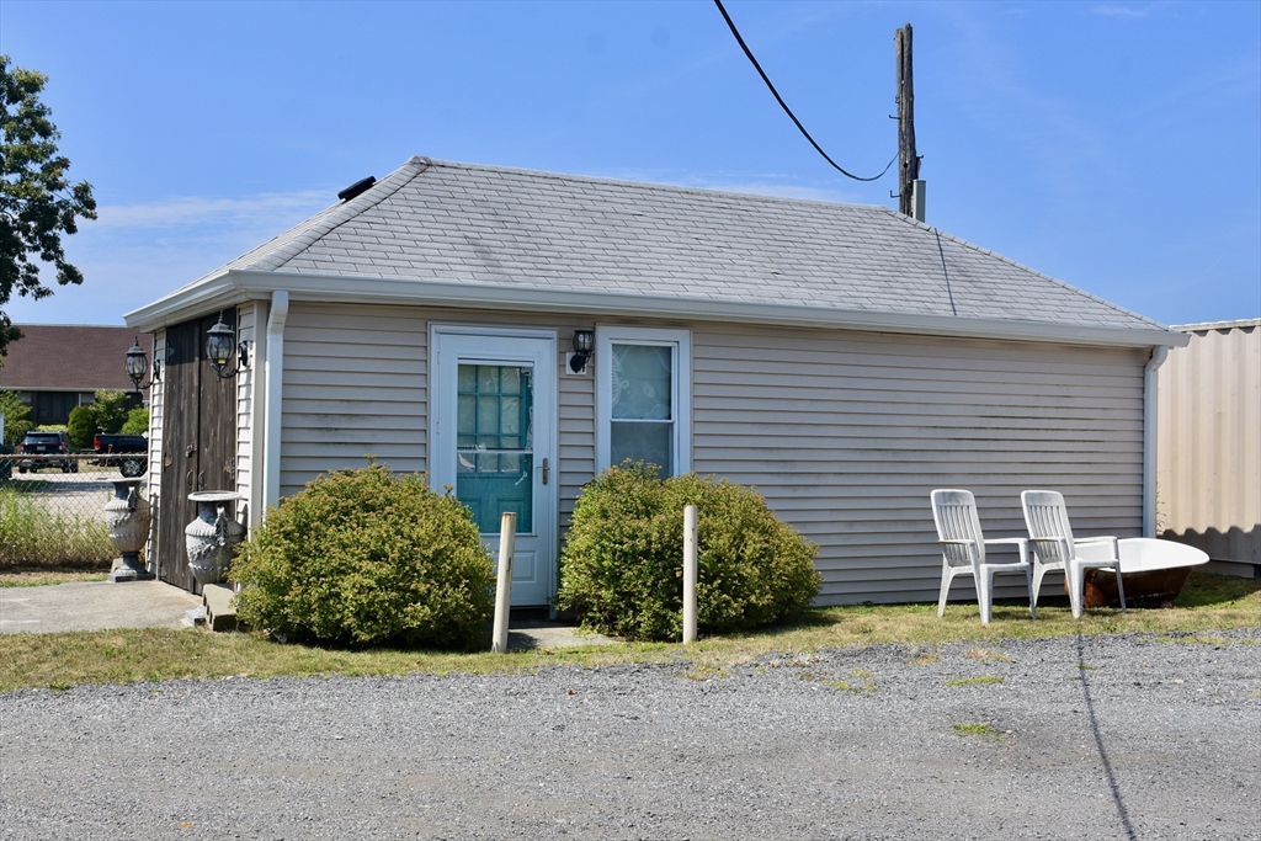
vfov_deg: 38.4
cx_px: 630
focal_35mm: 34
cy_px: 420
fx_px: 1209
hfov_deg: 55.1
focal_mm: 23
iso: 220
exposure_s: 1/500
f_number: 8
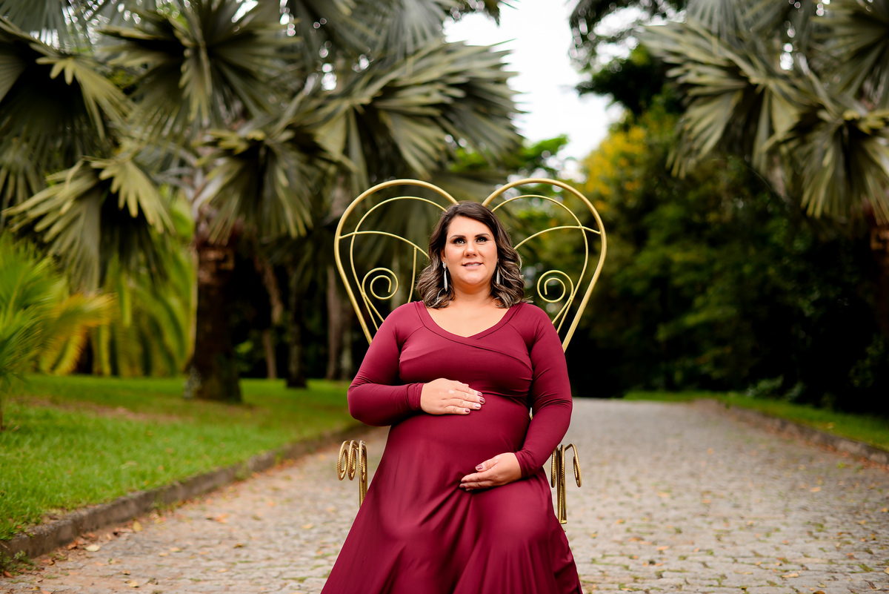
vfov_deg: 27.0
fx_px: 1235
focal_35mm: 50
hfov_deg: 39.6
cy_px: 297
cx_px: 444
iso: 100
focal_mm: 50
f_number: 2
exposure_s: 1/640
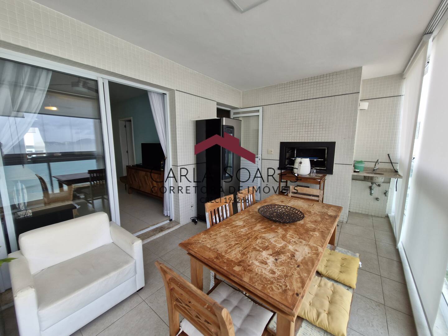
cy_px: 168
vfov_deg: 89.9
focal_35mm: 13
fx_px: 168
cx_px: 224
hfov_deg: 106.2
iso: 50
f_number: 2.2
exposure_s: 1/60
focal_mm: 1.74
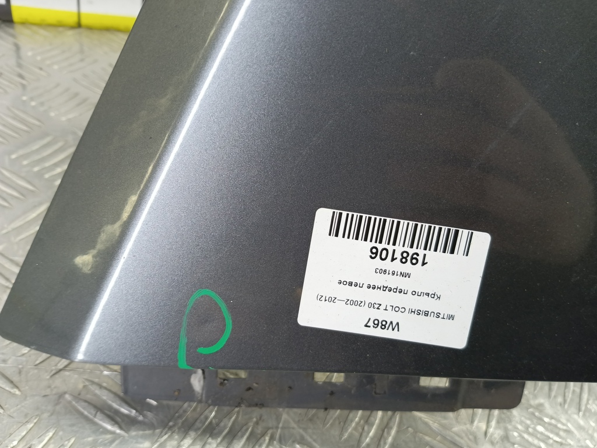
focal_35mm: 23
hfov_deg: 73.9
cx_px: 298
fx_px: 397
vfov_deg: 58.9
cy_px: 224
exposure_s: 1/50
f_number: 1.6
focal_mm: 4.11
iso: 228
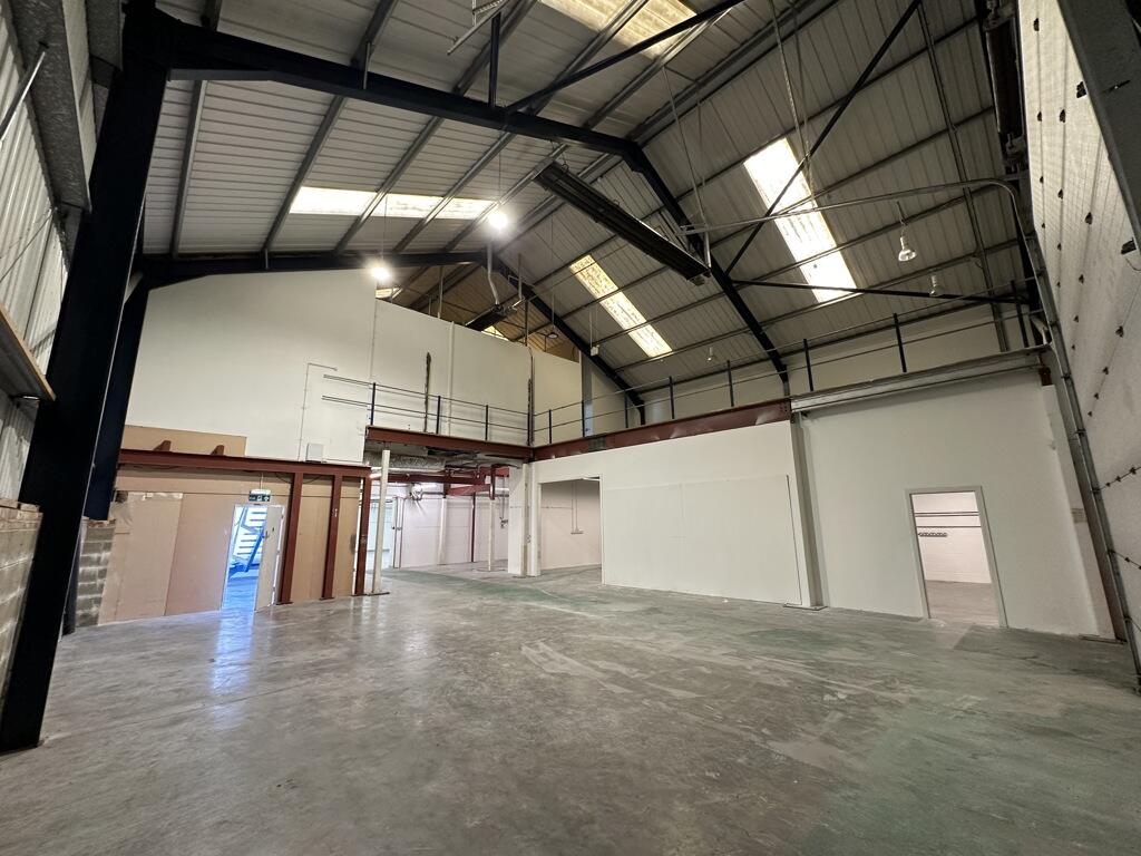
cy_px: 428
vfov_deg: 85.7
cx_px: 570
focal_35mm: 14
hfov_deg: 102.1
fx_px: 461
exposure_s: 1/50
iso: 200
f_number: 2.2
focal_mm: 2.22
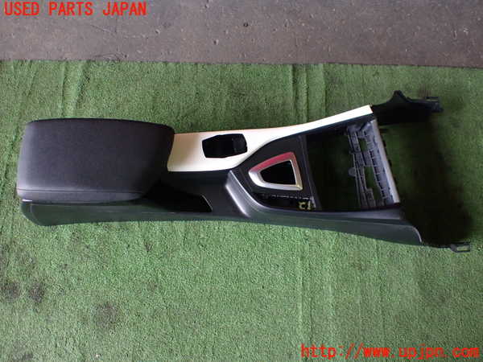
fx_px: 419
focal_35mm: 30
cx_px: 242
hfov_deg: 60.0
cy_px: 181
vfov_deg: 46.8
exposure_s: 1/125
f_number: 2.3
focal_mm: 5.4
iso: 400
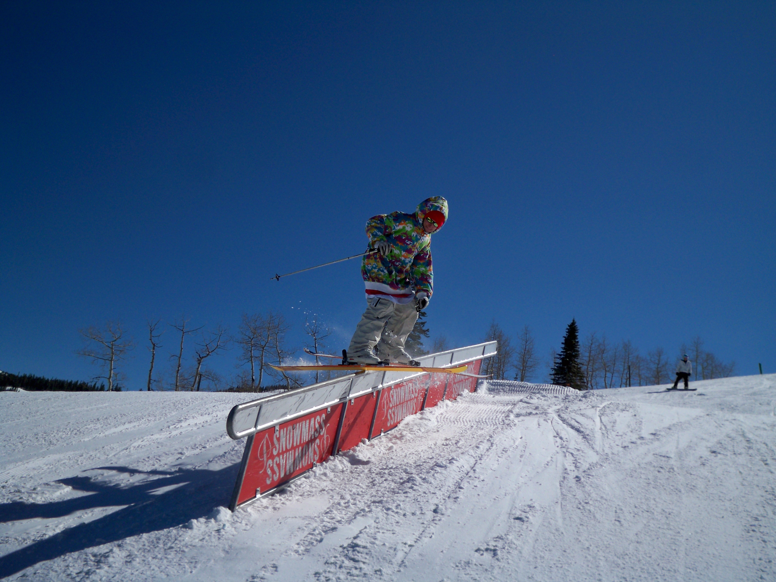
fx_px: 785
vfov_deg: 40.7
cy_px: 291
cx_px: 388
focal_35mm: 35
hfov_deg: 52.6
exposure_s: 1/1600
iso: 64
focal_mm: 6.3
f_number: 4.7
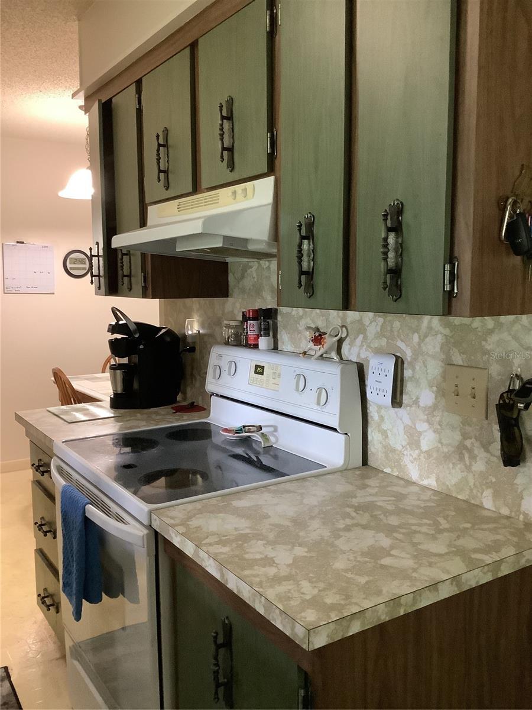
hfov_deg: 45.4
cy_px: 355
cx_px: 266
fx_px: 635
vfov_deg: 58.4
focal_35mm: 31
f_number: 2.4
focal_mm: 3.3
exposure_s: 1/25
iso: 400
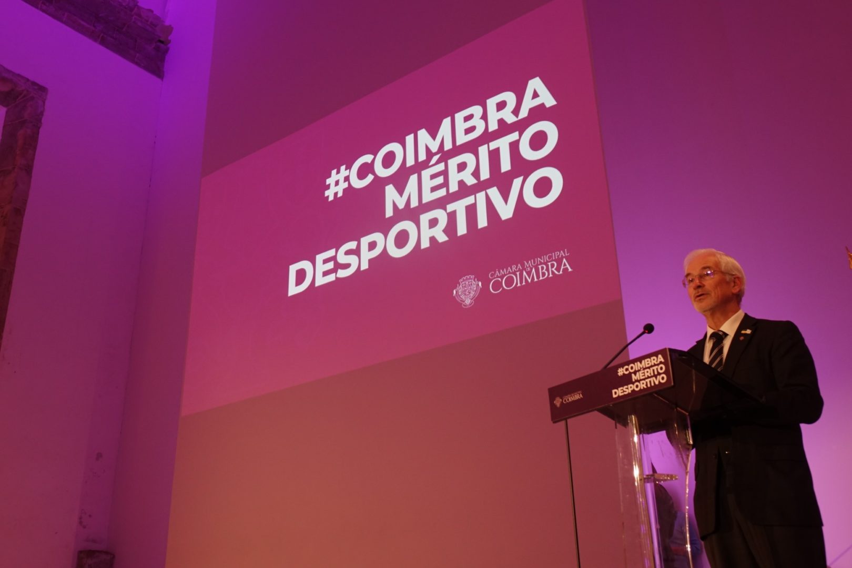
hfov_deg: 53.1
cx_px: 426
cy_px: 284
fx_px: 852
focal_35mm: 36
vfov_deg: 36.9
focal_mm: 13.37
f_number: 2.8
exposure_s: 1/40
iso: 320
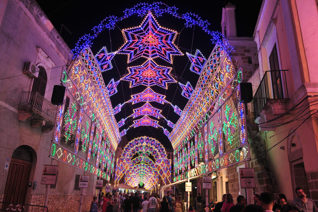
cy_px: 106
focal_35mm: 29
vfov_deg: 44.9
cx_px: 159
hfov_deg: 63.7
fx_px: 256
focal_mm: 29
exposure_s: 1/100
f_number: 5
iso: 2000
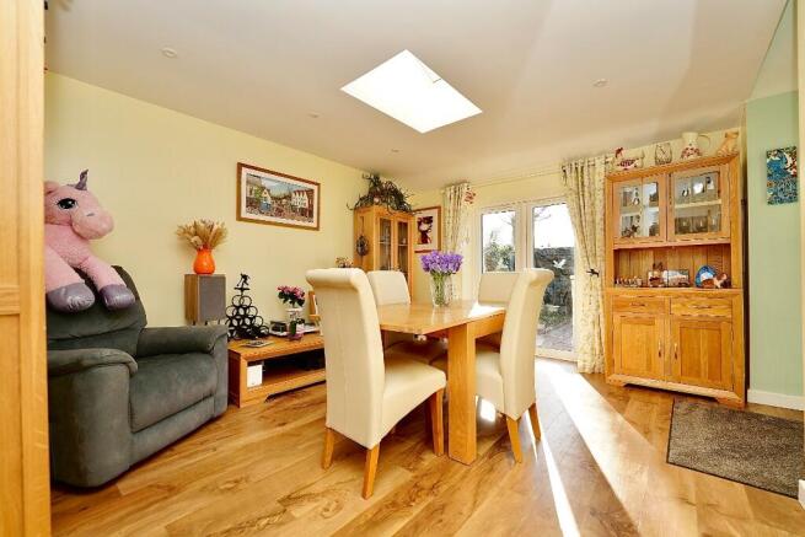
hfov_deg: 104.2
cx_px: 402
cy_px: 268
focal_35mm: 14
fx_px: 313
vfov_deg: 81.2
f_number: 4
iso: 100
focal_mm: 14
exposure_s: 1/60
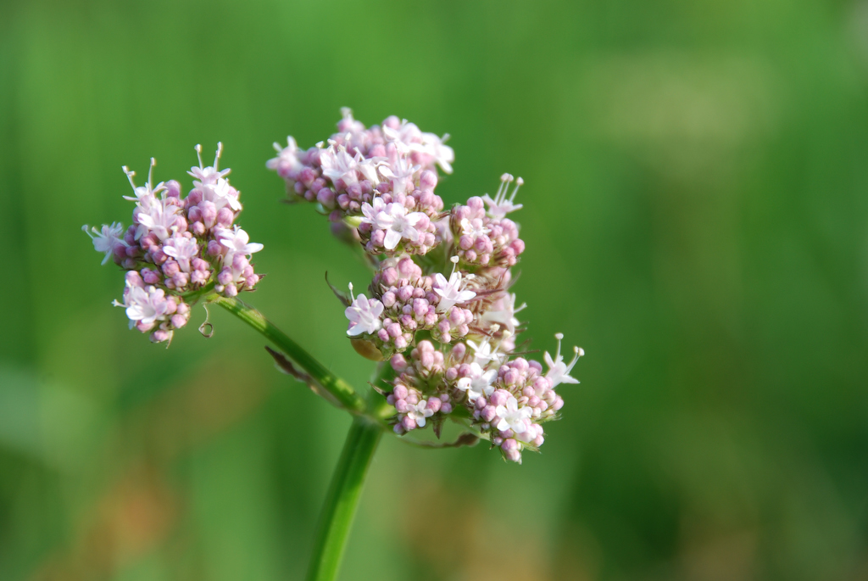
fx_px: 7240
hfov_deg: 6.9
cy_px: 290
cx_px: 434
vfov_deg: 4.6
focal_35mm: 300
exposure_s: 1/125
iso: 110
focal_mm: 200
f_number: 8
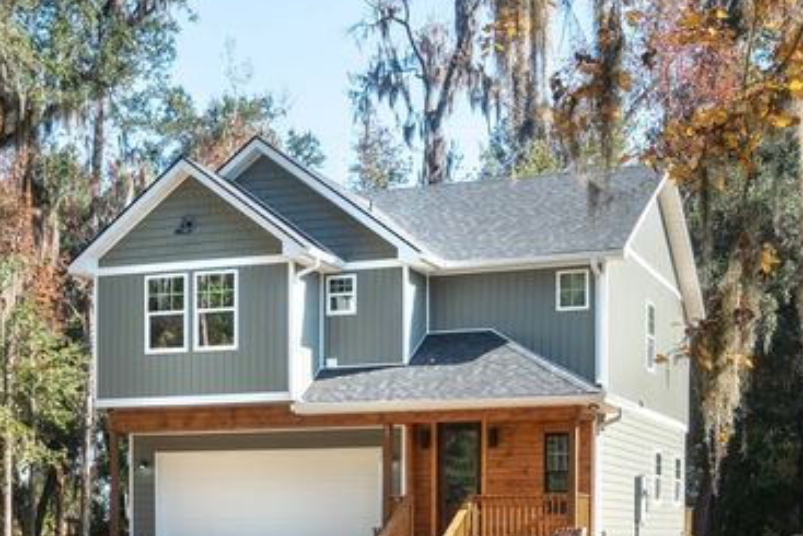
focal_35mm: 45
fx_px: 1004
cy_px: 282
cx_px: 328
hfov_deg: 43.4
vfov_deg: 29.9
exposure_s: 1/1400
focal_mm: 21.9
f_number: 7.1
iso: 320
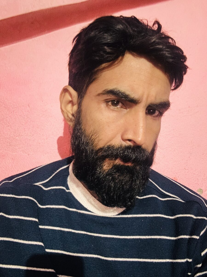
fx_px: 239
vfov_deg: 60.0
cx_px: 104
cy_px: 138
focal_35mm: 30
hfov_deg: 46.8
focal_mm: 2.69
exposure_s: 1/5
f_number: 1.9
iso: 500
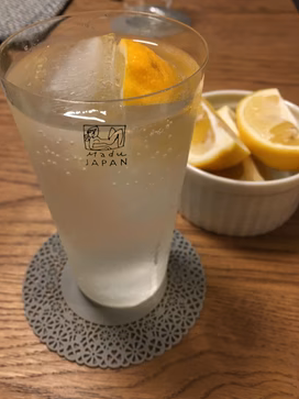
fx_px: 369
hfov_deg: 44.1
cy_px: 202
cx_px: 136
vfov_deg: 56.8
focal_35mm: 32
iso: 200
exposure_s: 1/17
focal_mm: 4.15
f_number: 2.2
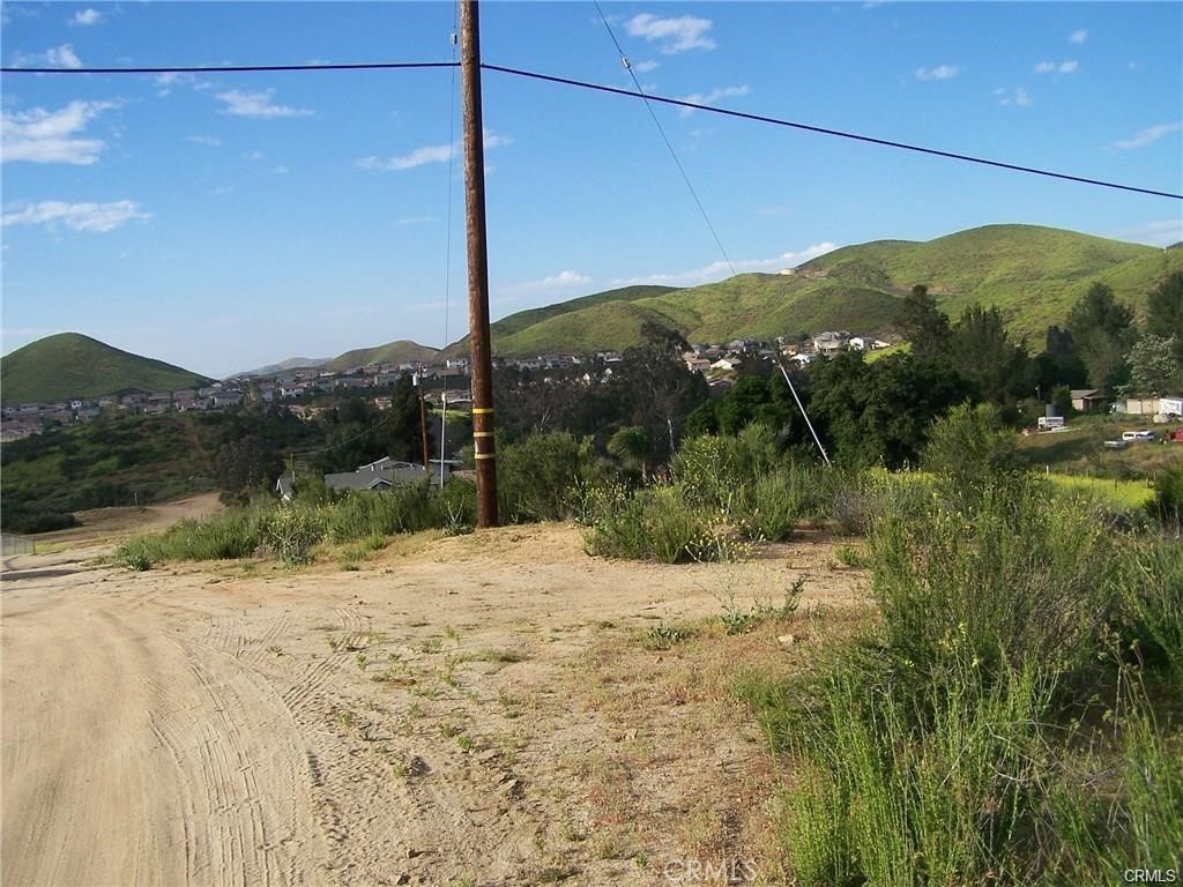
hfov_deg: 49.0
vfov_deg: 37.7
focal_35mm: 38
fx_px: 1299
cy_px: 444
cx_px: 592
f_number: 4
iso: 80
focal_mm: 6.3
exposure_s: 1/640
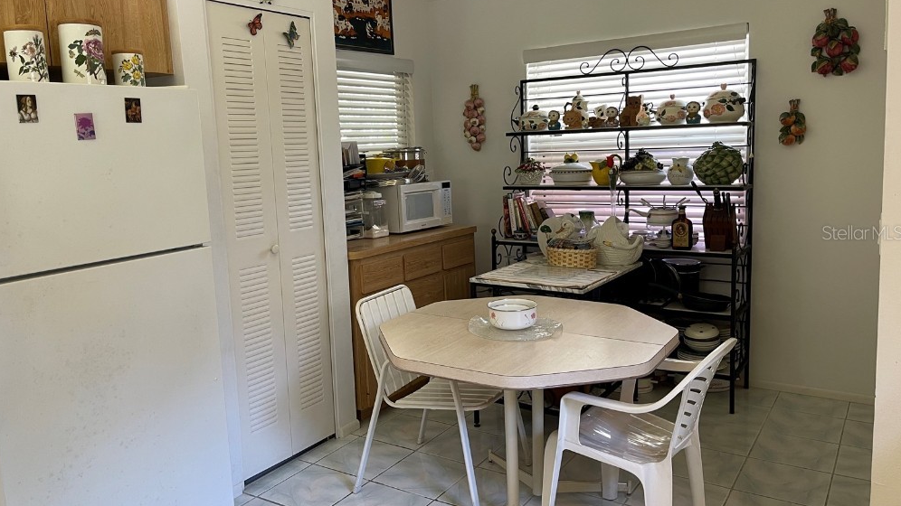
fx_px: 669
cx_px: 444
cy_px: 232
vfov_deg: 41.4
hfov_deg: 67.9
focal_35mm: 28
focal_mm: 5.1
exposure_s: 1/60
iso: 100
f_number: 1.6
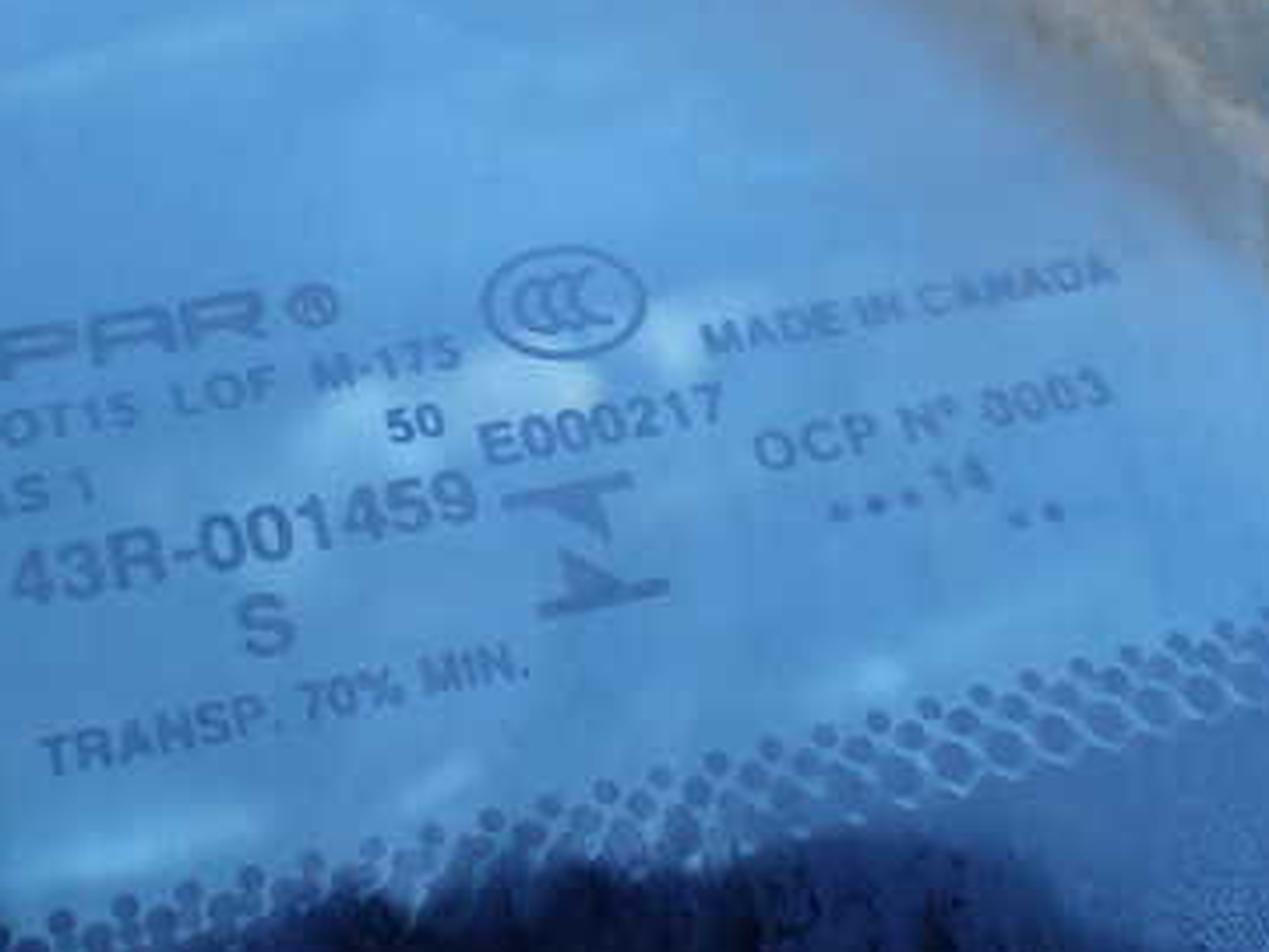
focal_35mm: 50
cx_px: 458
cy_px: 413
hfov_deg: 37.9
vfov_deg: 29.1
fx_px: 1833
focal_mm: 5.4
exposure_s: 1/125
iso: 160
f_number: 2.3
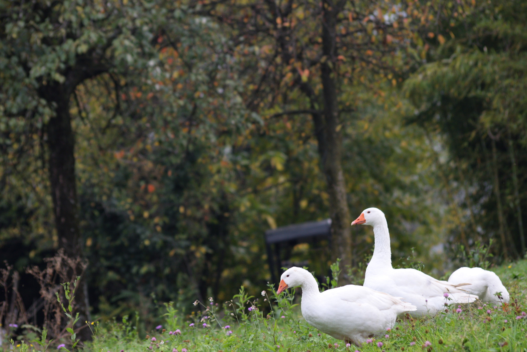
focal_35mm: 255
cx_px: 264
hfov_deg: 8.1
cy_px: 176
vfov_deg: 5.4
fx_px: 3733
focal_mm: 170
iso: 400
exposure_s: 1/400
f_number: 5.6
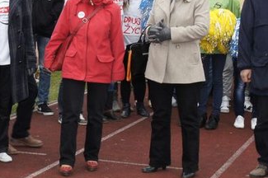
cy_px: 56
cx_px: 88
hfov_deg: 19.4
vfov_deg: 13.0
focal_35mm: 105
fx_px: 781
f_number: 14
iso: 1600
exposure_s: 1/160
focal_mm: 35
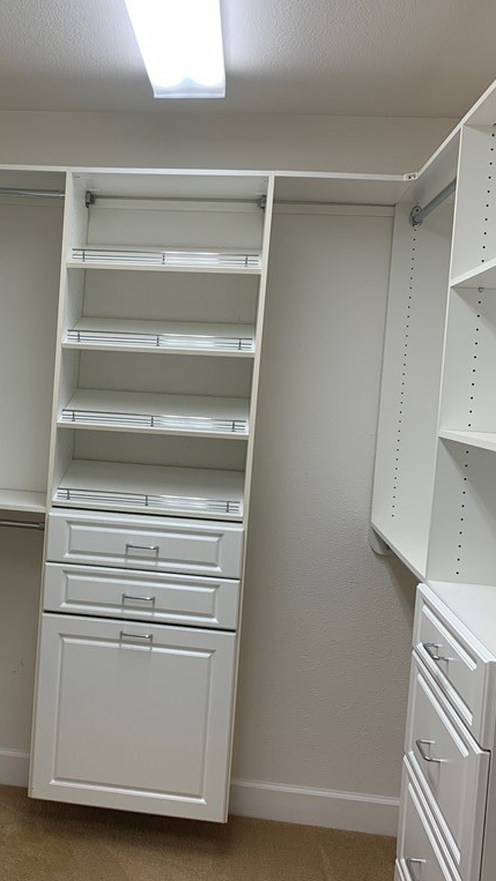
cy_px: 439
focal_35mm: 38
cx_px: 97
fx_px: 889
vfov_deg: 52.8
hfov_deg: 30.4
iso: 64
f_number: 1.8
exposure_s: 1/120
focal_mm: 4.25
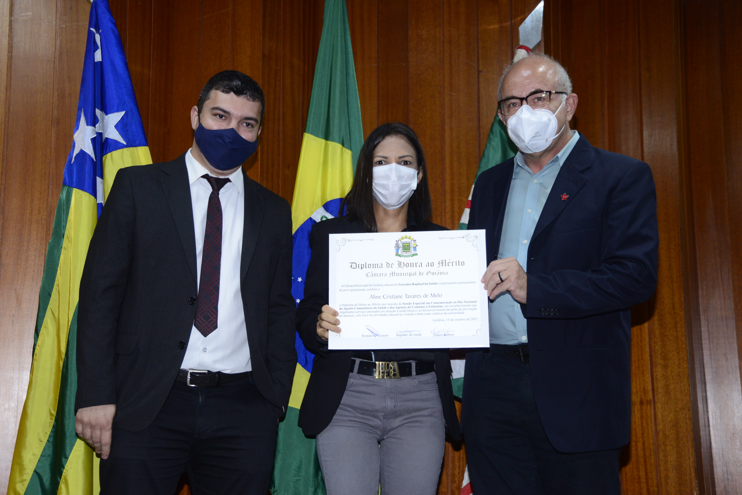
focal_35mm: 50
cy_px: 248
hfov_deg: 39.6
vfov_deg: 27.0
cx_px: 371
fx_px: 1031
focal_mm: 50
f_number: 5.6
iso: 2000
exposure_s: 1/125
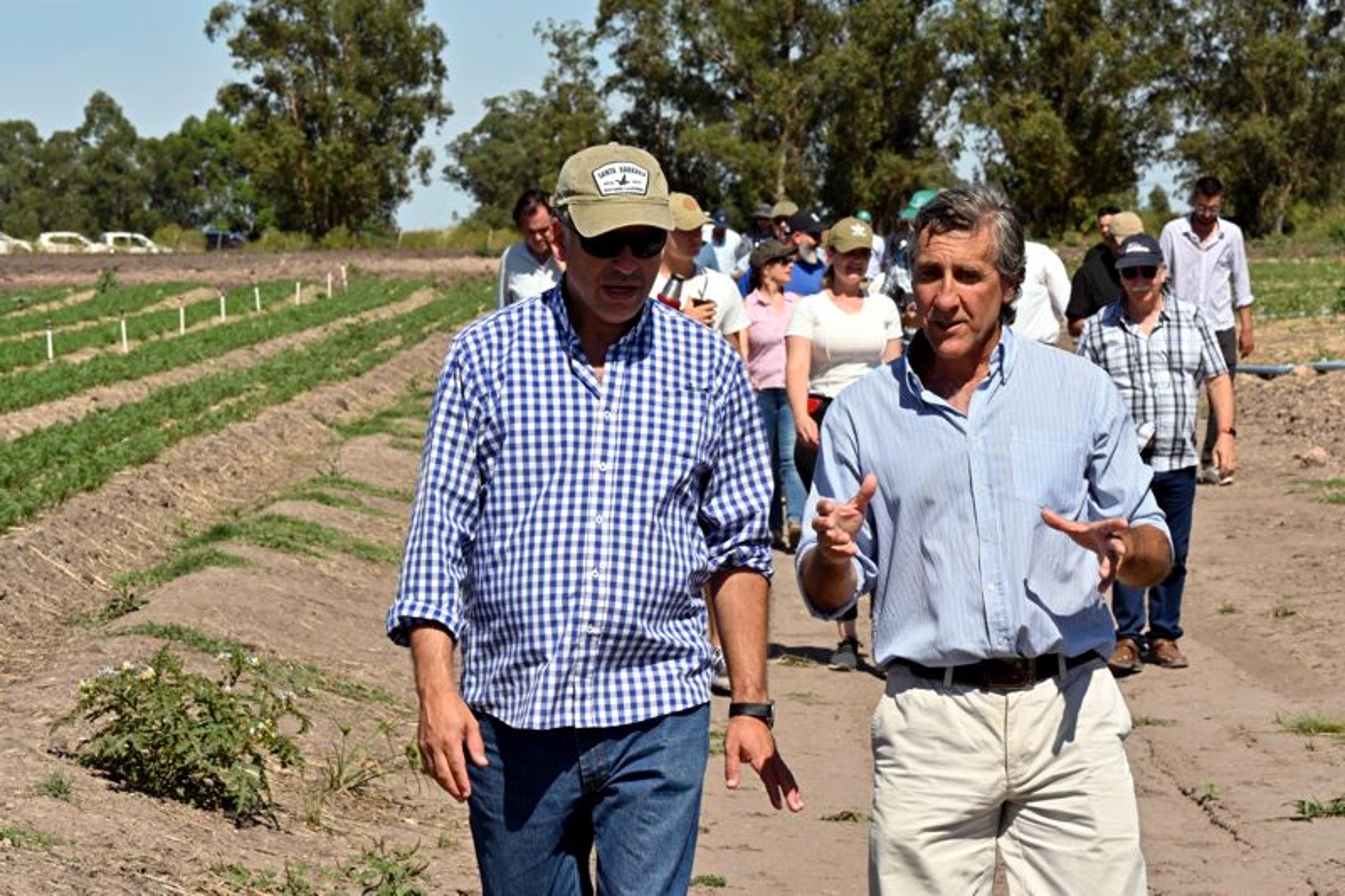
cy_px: 448
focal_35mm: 140
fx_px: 5229
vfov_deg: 9.8
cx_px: 672
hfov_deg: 14.7
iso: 800
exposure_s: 1/500
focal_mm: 140
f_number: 22
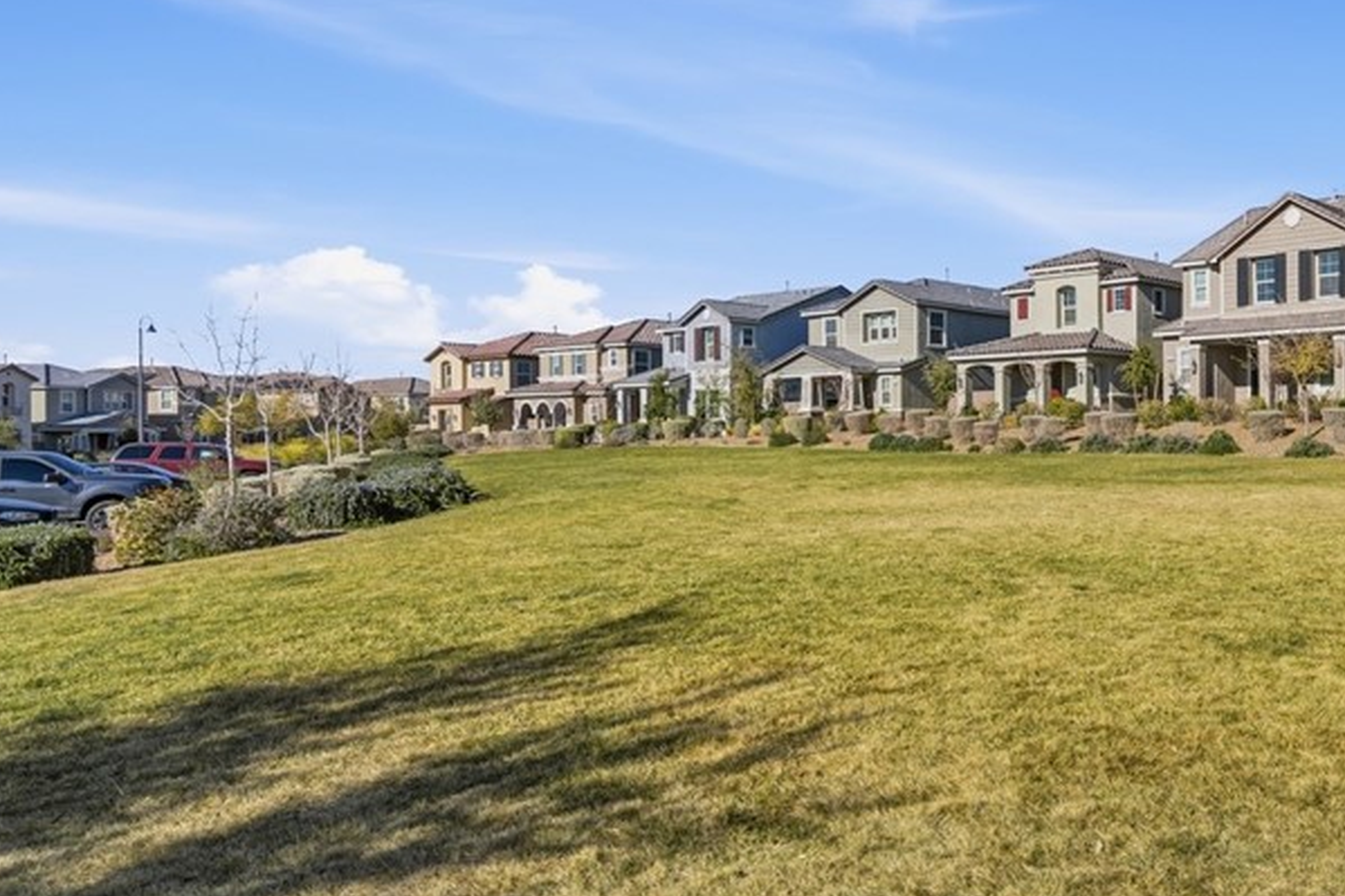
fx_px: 1083
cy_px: 439
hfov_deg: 57.0
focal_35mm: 29
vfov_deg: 44.9
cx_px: 1146
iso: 320
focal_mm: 16
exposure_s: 1/5000
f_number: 9
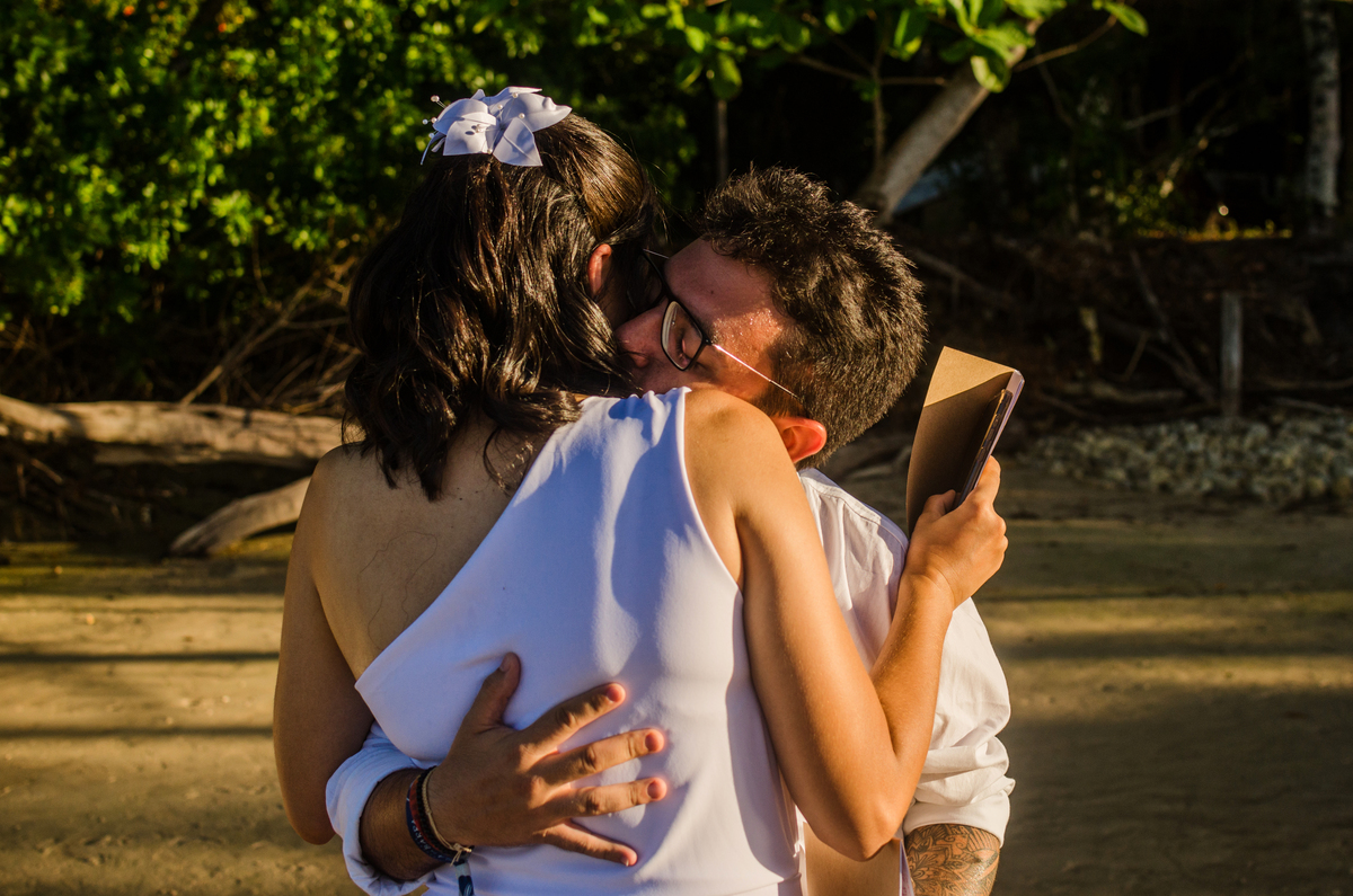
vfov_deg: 25.6
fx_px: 1969
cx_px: 676
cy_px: 448
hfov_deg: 37.9
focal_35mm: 52
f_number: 4
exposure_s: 1/2000
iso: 100
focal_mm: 35
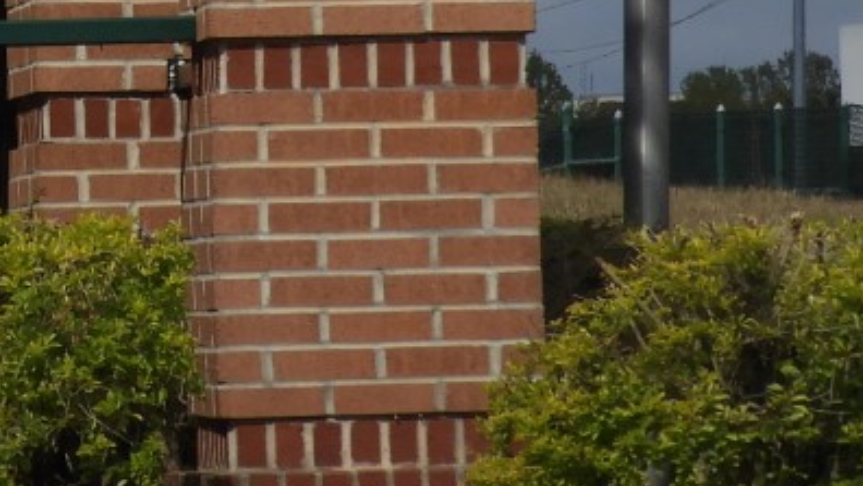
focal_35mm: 535
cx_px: -599
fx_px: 12246
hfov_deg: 4.0
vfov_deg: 2.3
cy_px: -606
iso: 100
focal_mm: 24.2
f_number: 5
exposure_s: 1/1600
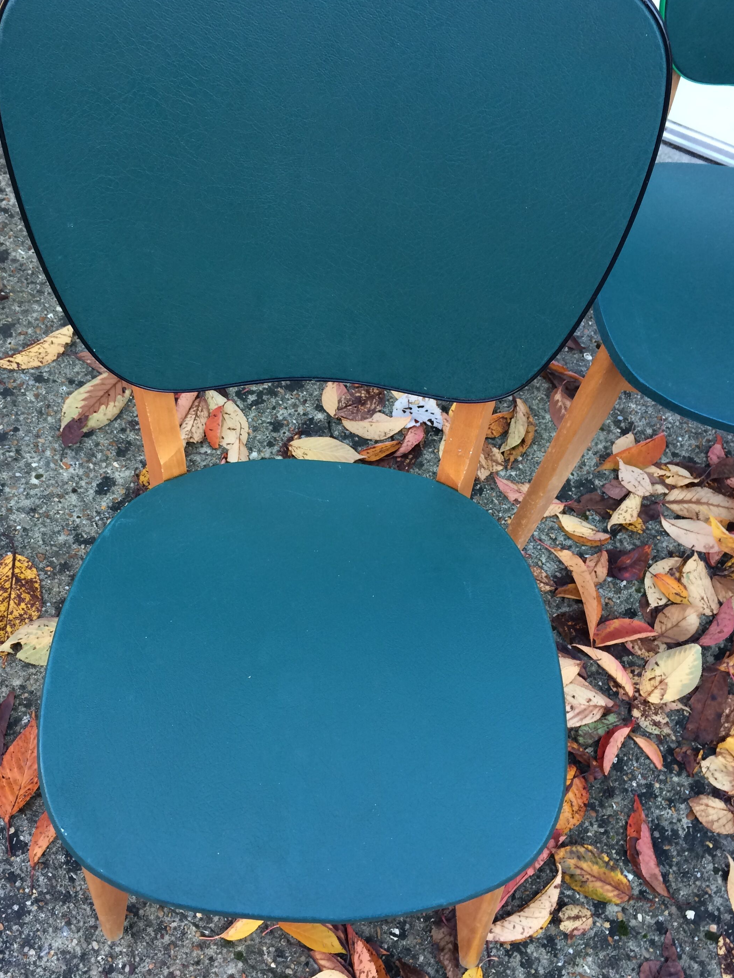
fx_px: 961
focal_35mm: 34
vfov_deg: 54.0
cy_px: 480
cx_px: 328
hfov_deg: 41.7
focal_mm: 4.15
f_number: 2.2
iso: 40
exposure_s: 1/33
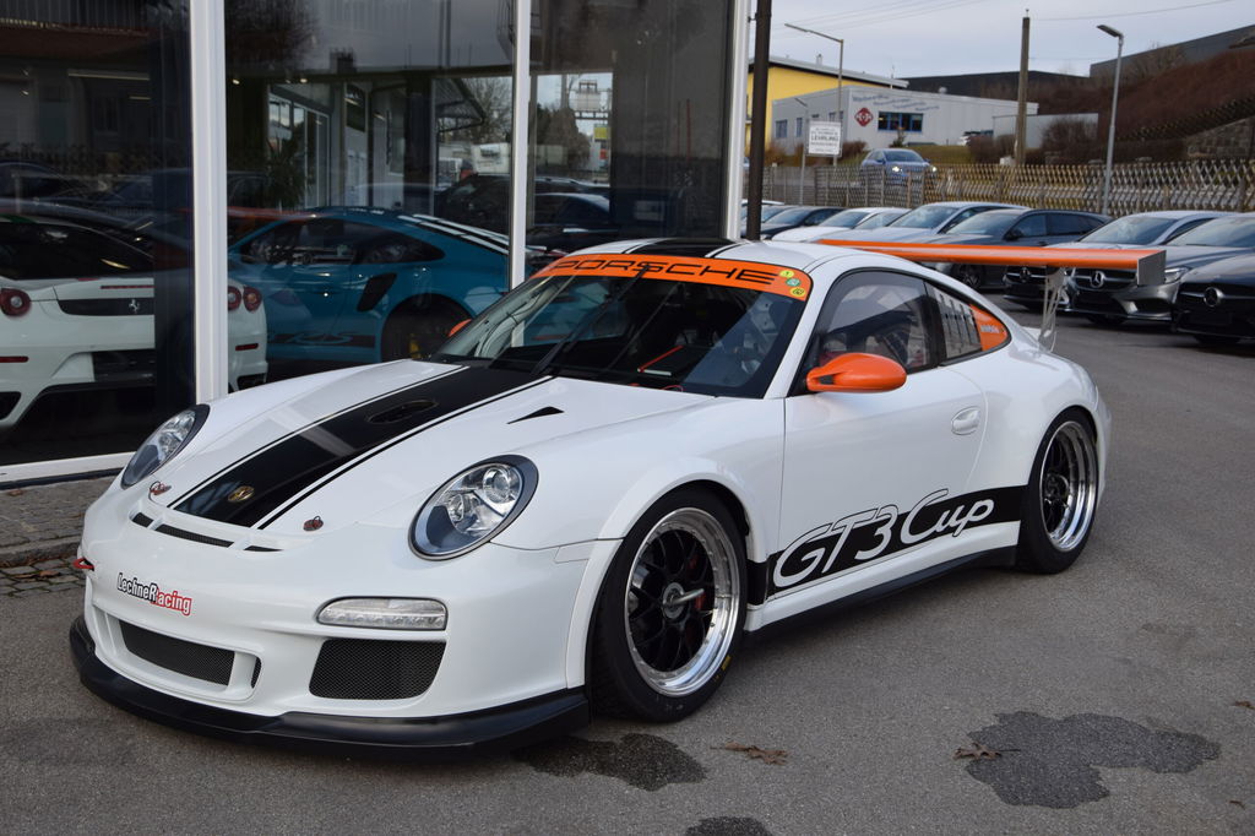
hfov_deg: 43.6
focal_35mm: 45
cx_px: 628
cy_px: 418
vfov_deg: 29.8
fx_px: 1568
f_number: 8
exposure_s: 1/250
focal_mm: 30
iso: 200
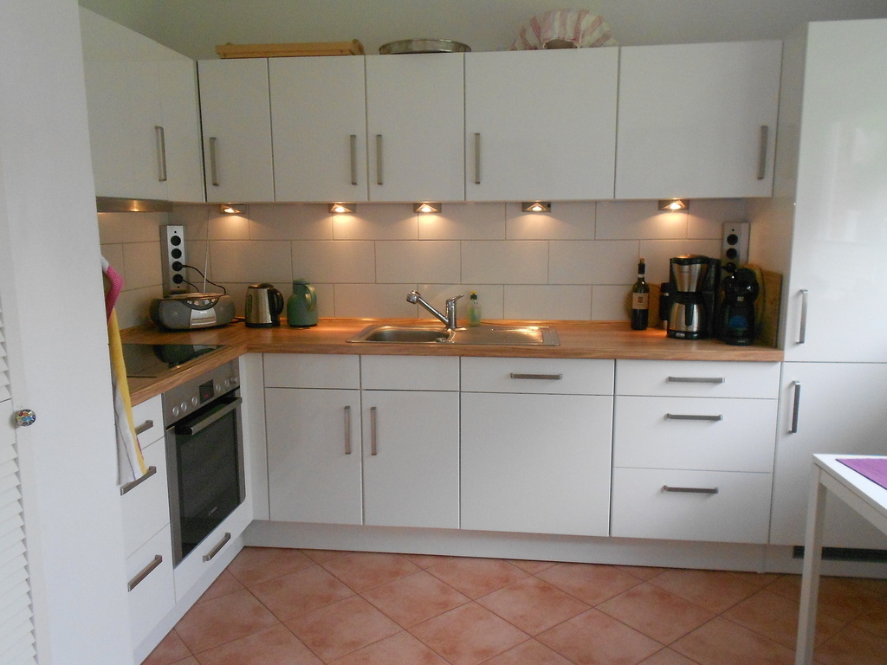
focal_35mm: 26
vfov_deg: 53.1
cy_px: 332
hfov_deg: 67.3
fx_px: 666
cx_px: 444
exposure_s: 1/80
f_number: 3.2
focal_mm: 4.6
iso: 400
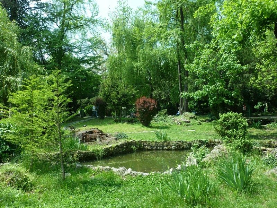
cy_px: 104
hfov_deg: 63.4
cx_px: 138
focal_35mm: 28
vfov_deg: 49.7
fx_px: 224
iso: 100
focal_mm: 5
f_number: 4
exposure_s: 1/200
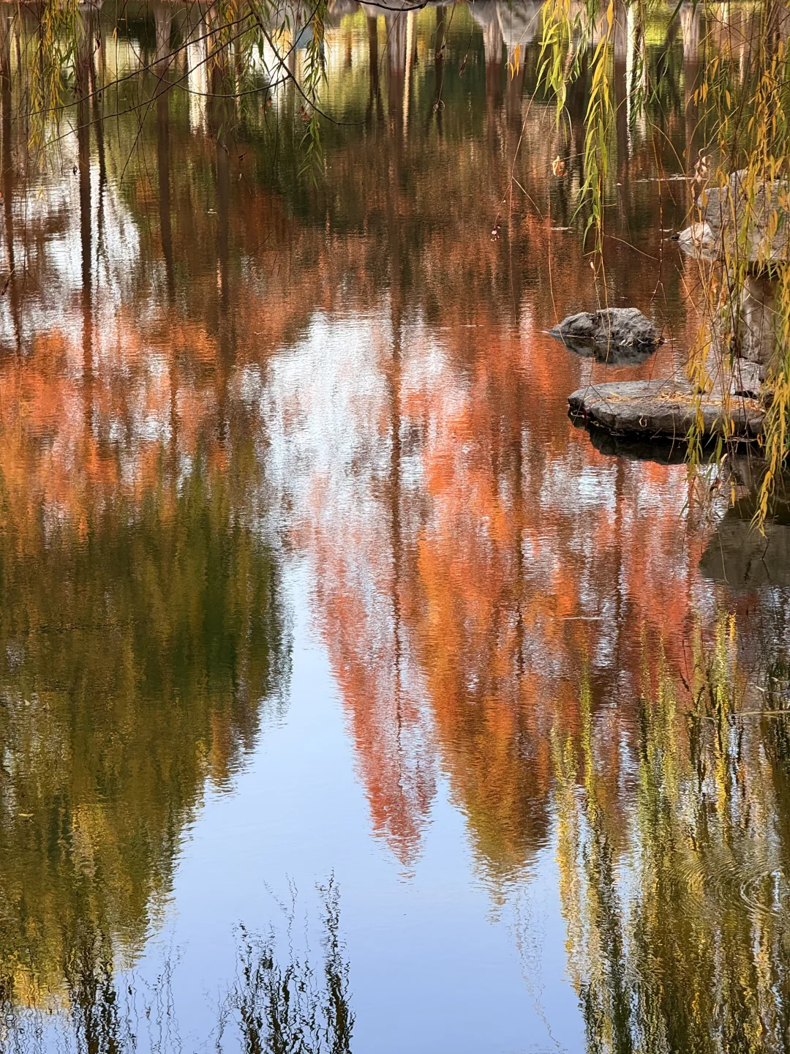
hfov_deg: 12.3
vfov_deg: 16.4
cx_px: 395
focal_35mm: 120
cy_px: 527
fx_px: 3651
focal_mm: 15.66
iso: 50
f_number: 2.8
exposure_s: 1/166
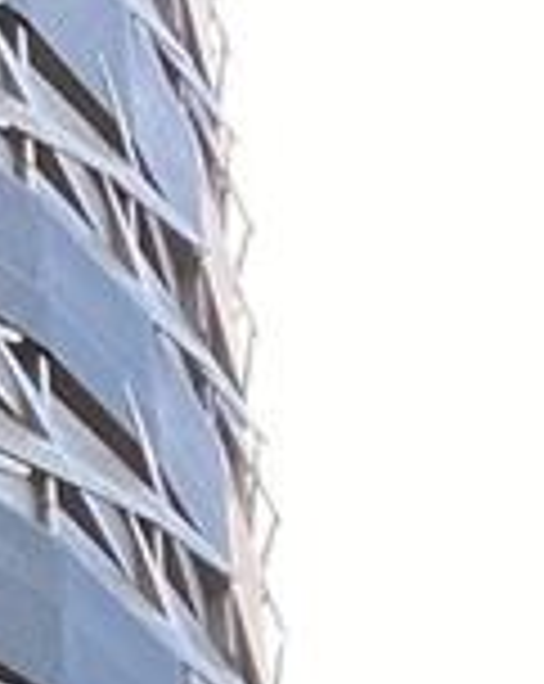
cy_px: 2354
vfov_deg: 7.7
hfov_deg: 7.2
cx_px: -823
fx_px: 4057
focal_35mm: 201
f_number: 1.8
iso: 32
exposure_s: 1/124
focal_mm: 4.25
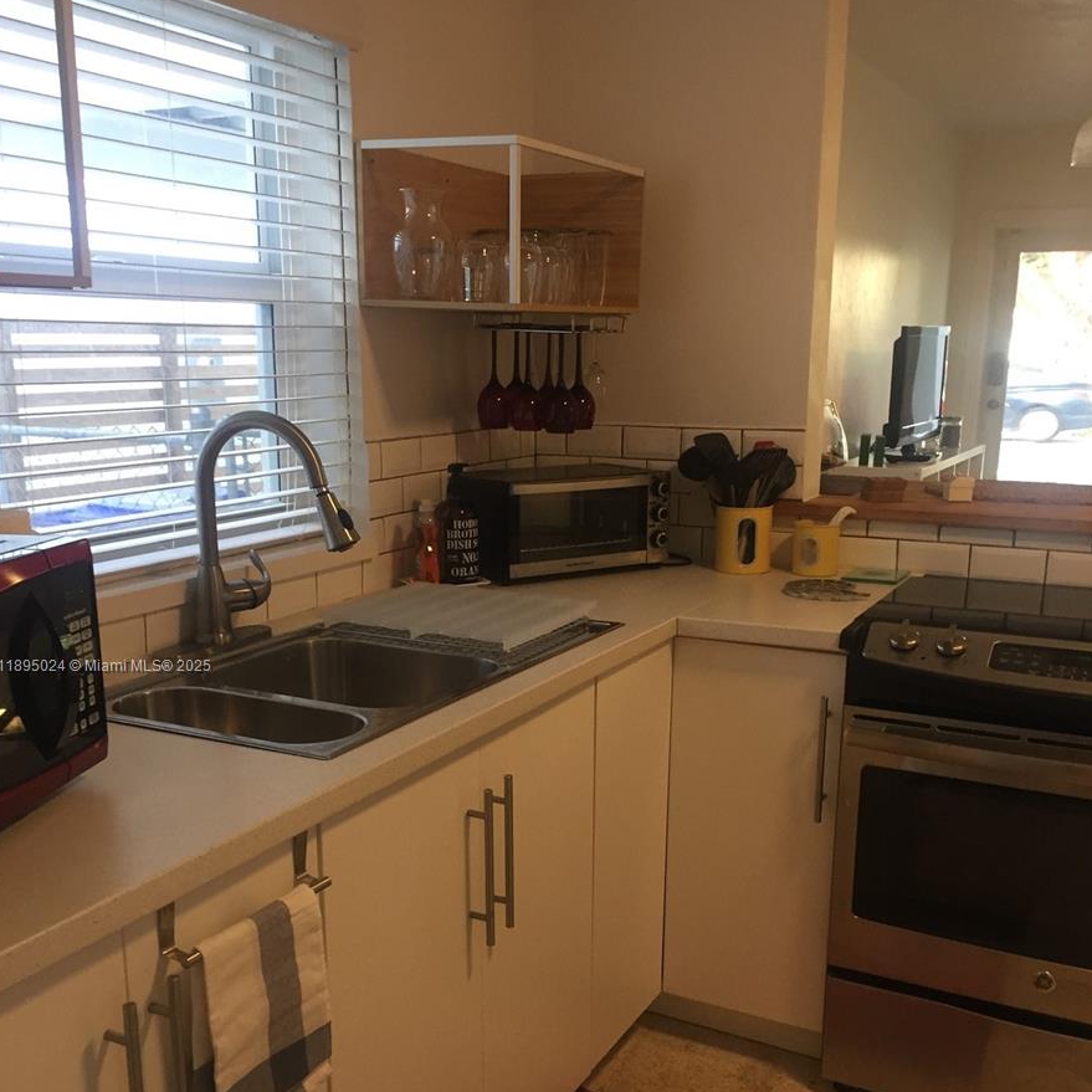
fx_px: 1249
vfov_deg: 46.9
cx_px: 543
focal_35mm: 35
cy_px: 667
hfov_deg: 47.2
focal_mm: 4.15
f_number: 2.2
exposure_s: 1/30
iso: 80
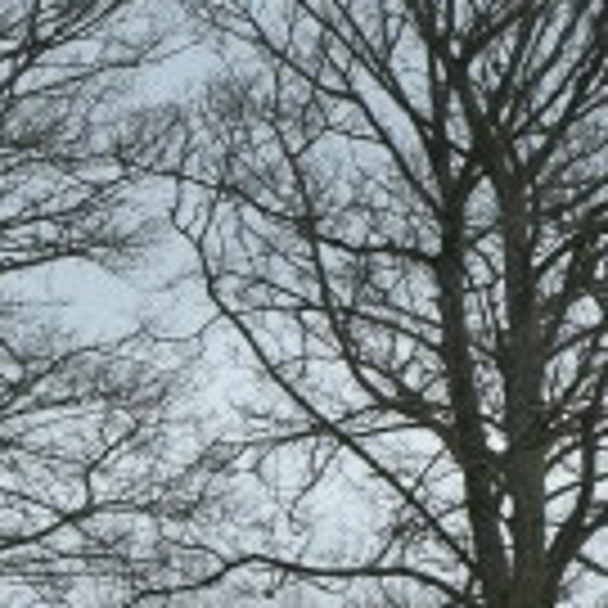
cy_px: 736
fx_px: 5306
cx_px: -905
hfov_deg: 6.2
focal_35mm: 267
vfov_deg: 6.5
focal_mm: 35
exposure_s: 1/280
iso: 200
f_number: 5.6
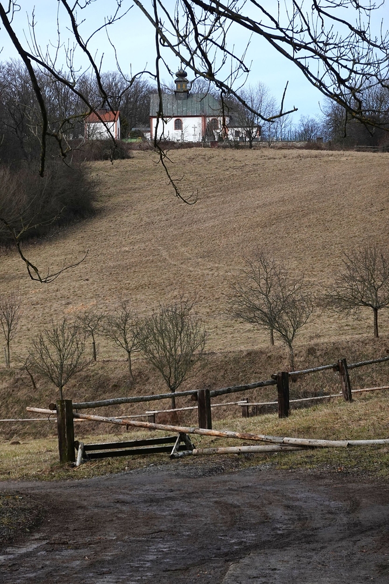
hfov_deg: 13.2
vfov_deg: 19.6
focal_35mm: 104
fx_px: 1685
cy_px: 292
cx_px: 194
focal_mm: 38.13
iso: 125
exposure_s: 1/800
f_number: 4.5
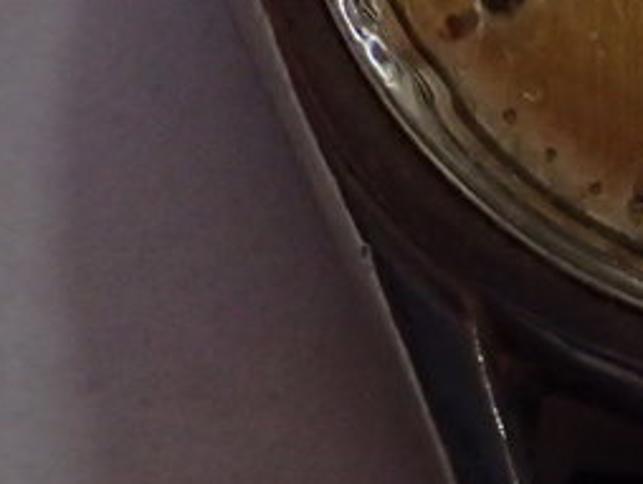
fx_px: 4332
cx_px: 800
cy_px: -190
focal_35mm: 233
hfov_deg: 8.4
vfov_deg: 6.3
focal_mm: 13.47
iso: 1000
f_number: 4.2
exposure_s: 1/20
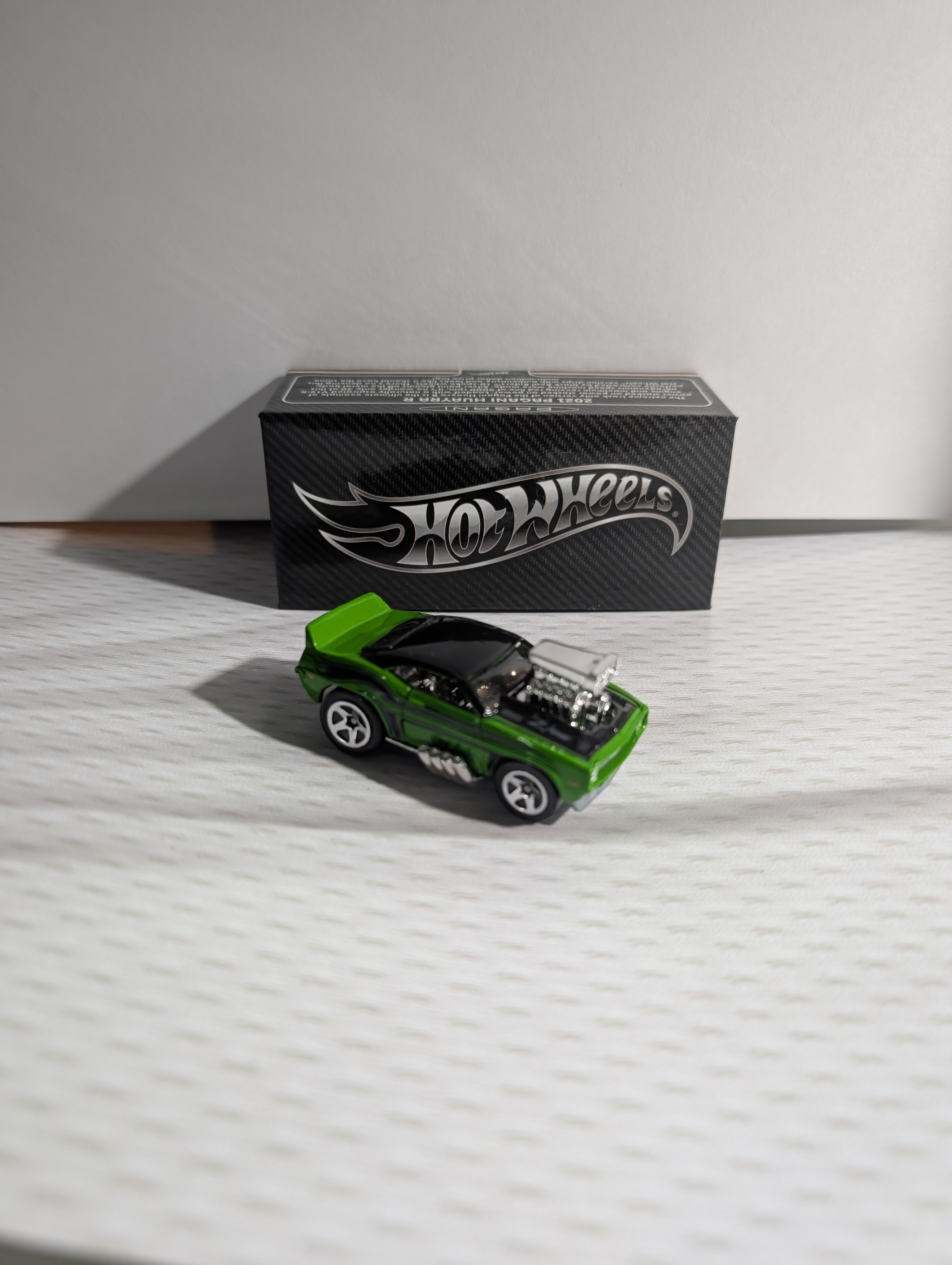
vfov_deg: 71.5
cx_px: 476
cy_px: 632
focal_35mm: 24
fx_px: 878
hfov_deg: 56.9
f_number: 1.68
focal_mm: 6.9
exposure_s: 1/23.8
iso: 151
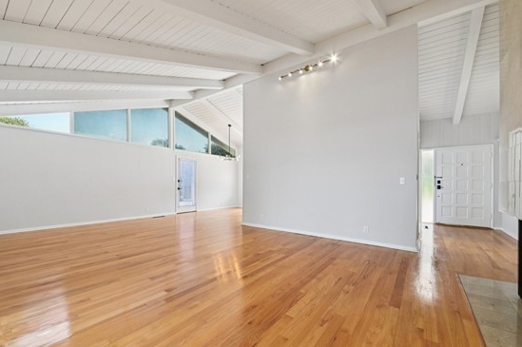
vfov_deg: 80.9
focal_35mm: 14
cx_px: 256
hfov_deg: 104.3
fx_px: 203
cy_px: 189
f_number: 8
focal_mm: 12
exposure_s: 1/13
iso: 250
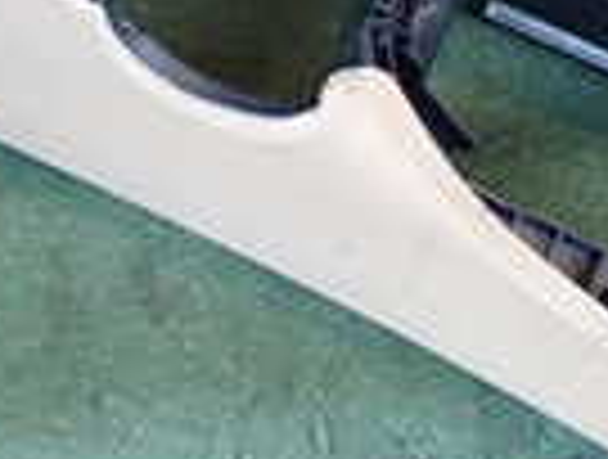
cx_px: 491
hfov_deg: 14.7
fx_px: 2342
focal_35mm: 133
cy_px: 27
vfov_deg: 11.1
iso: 200
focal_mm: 5.4
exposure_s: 1/80
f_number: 2.3
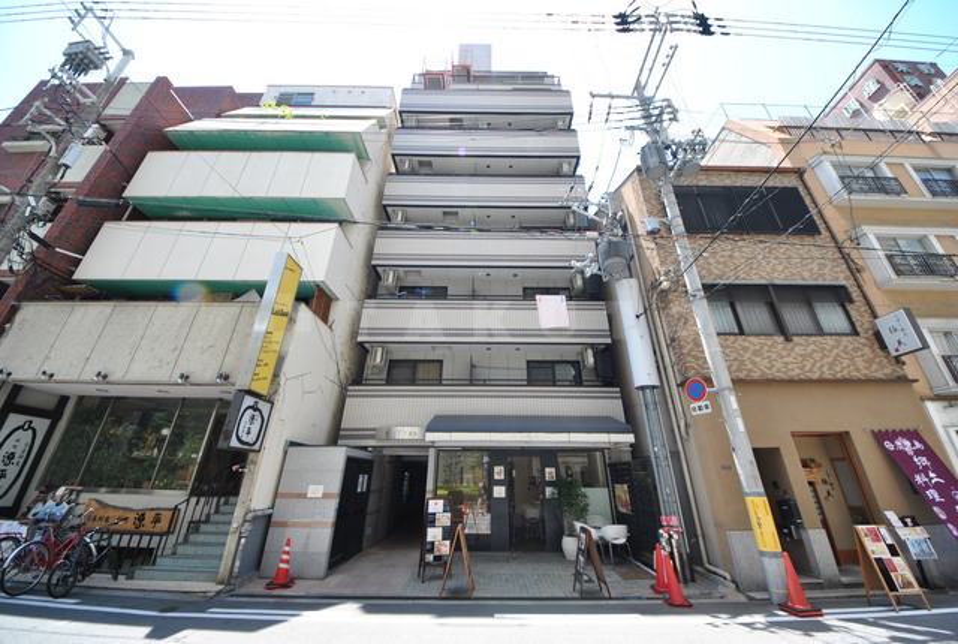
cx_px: 479
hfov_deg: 112.5
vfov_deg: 90.3
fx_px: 320
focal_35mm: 12
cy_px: 322
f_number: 7.1
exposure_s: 1/200
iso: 400
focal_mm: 8
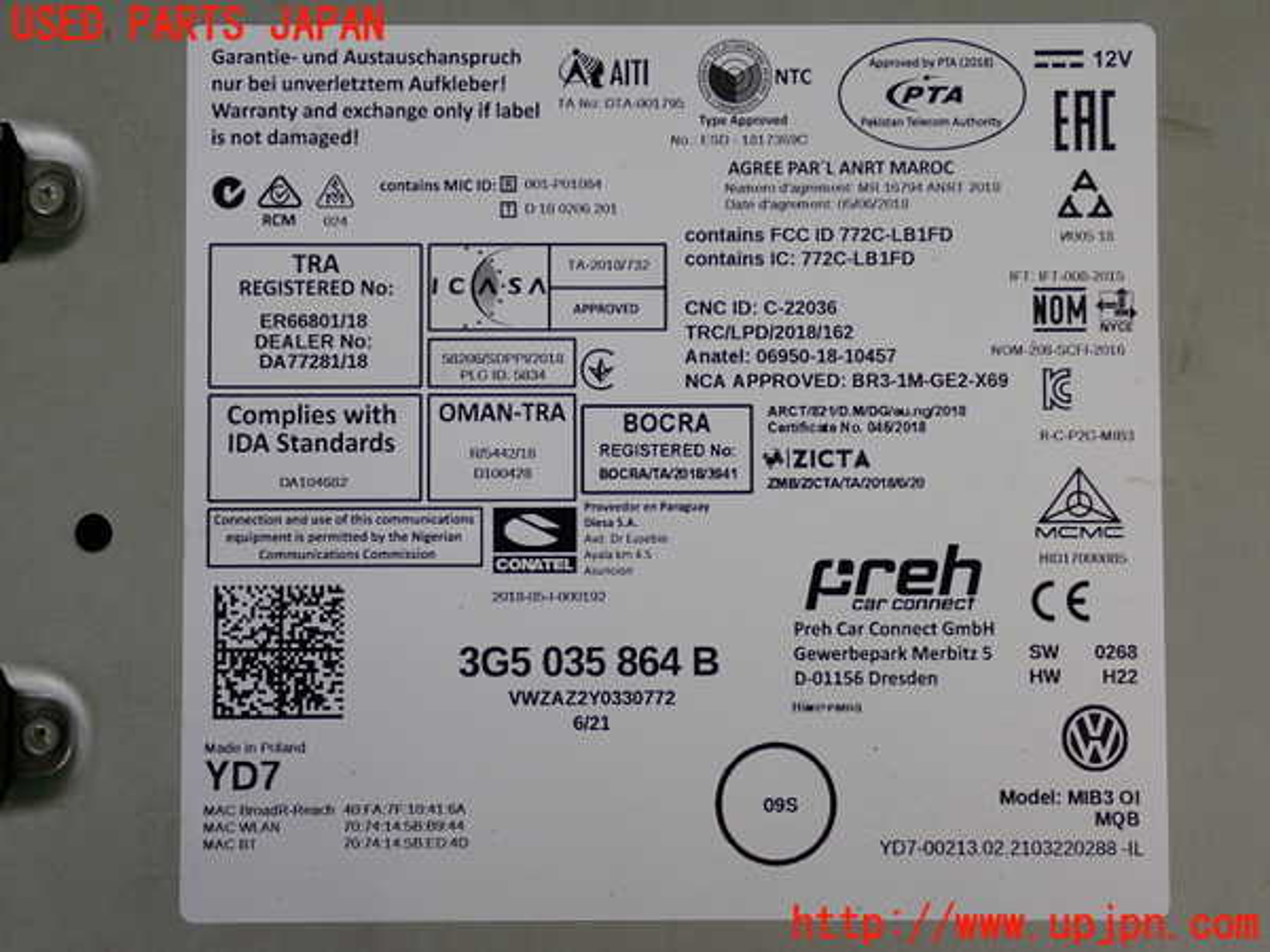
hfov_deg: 40.4
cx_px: 635
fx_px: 1724
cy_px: 476
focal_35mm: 47
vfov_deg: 30.9
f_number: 3.1
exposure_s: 1/125
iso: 160
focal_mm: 8.4
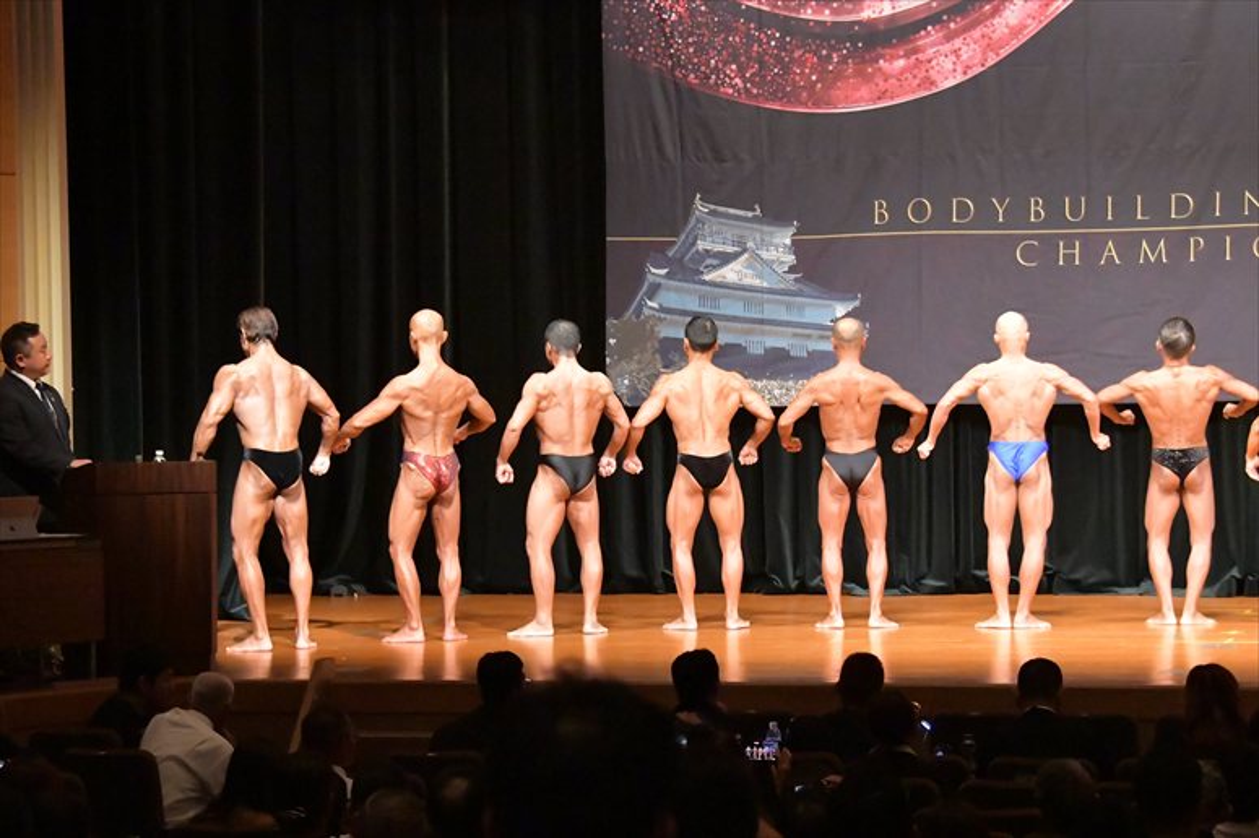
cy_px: 419
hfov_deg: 16.1
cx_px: 630
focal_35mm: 127
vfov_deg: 10.8
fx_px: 4439
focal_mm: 85
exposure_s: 1/400
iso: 16000
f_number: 5.6
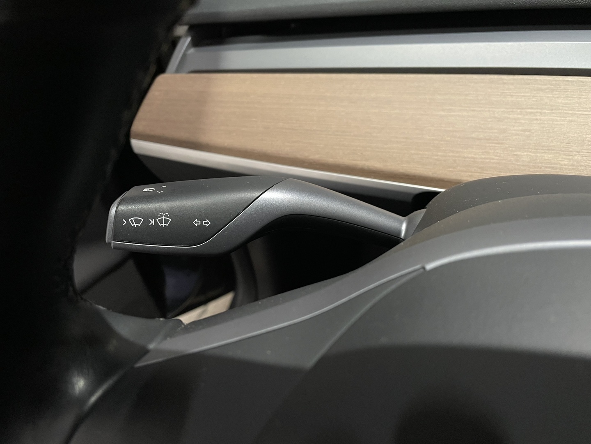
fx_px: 444
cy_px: 222
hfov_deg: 67.3
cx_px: 296
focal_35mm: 26
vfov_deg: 53.1
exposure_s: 1/50
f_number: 1.6
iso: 160
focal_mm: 4.2
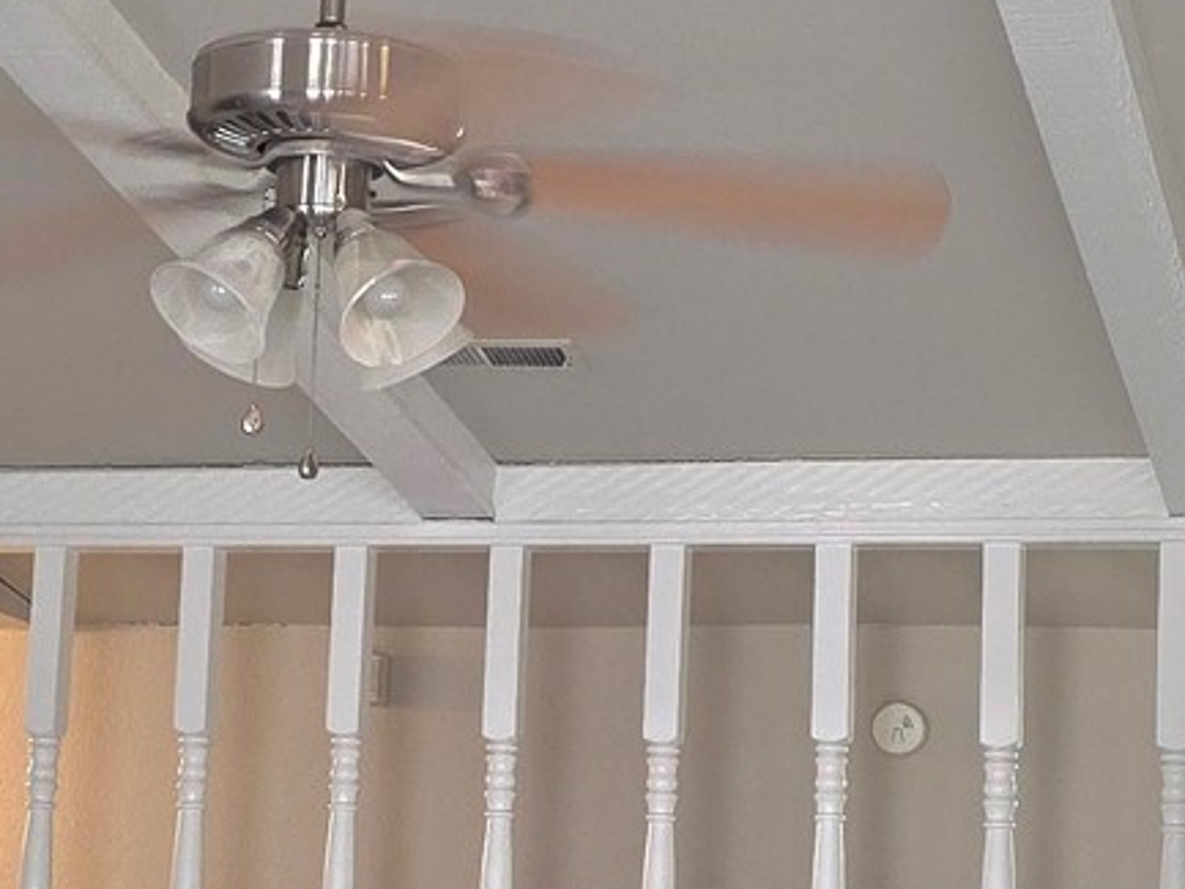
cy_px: 574
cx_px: 463
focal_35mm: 102
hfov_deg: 19.2
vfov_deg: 14.5
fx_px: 3493
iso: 100
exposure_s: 1/24
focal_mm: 6.3
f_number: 1.7
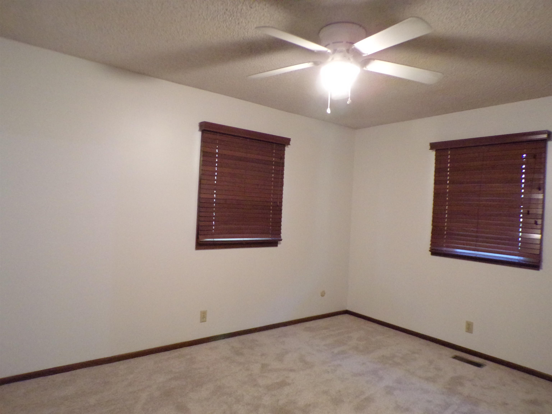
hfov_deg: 71.6
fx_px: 383
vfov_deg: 56.8
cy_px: 207
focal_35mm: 24
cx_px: 276
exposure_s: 1/17
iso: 774
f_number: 3
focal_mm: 4.3
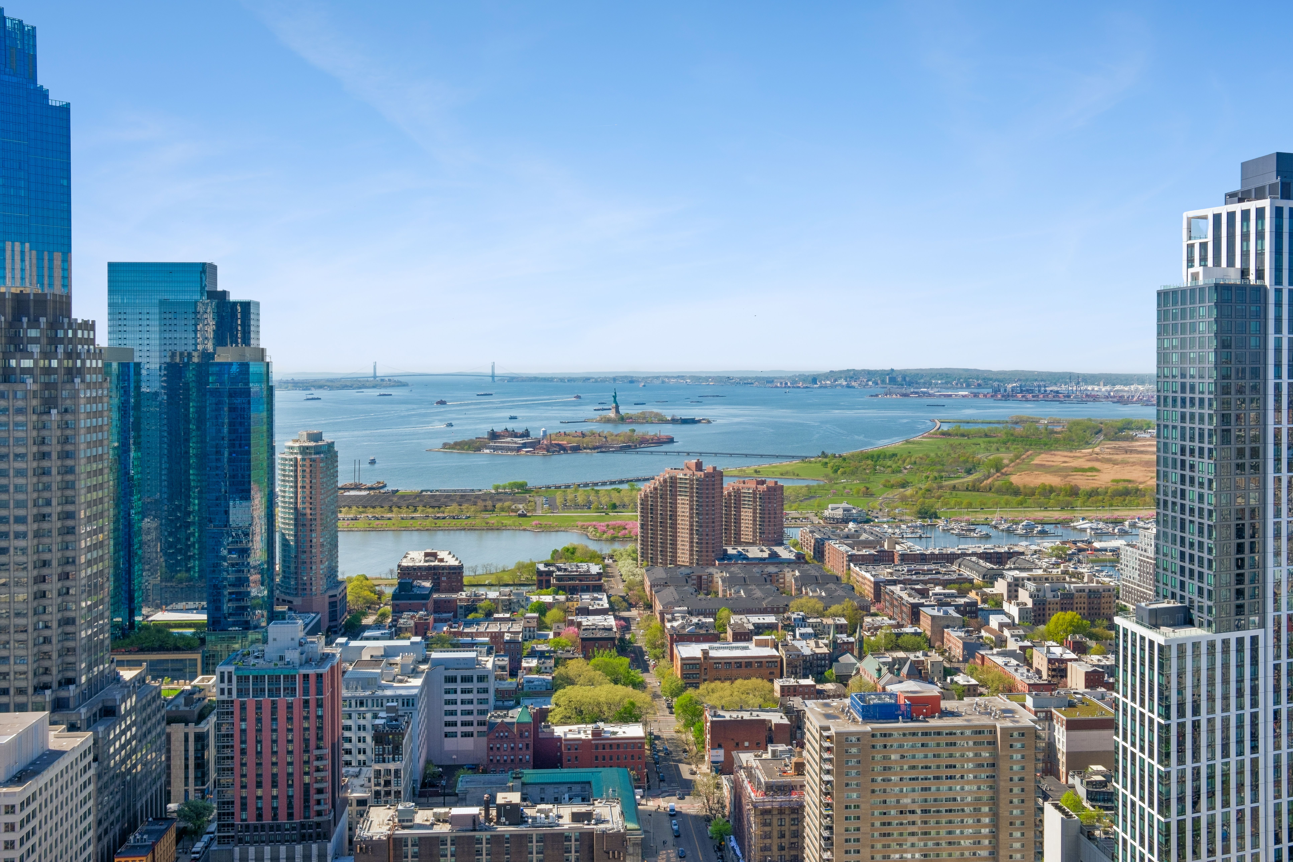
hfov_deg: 54.4
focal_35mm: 35
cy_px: 431
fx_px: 1257
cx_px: 646
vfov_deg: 37.9
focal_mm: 23
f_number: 9
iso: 125
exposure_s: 1/300
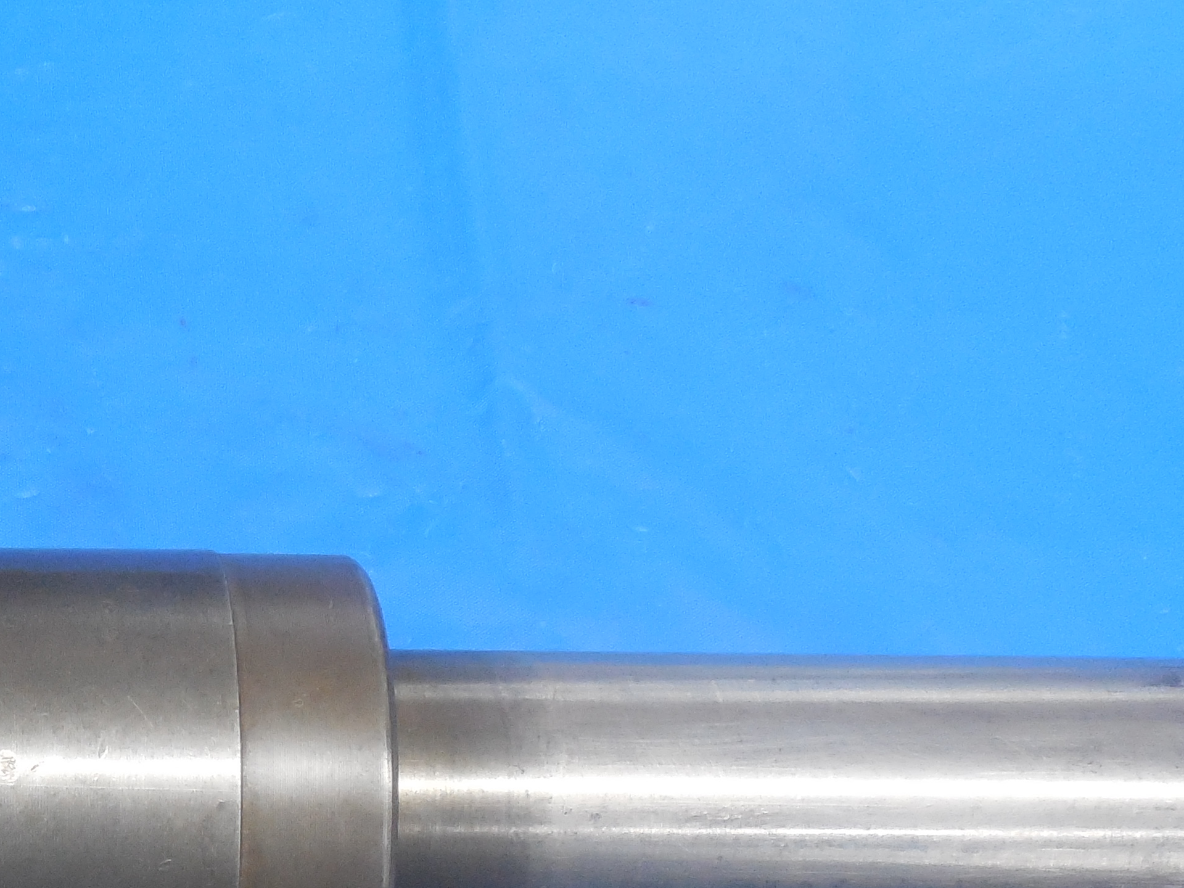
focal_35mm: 60
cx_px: 46
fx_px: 2052
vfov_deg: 23.2
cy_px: 940
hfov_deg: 30.3
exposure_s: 1/30
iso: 400
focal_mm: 4.5
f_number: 3.3
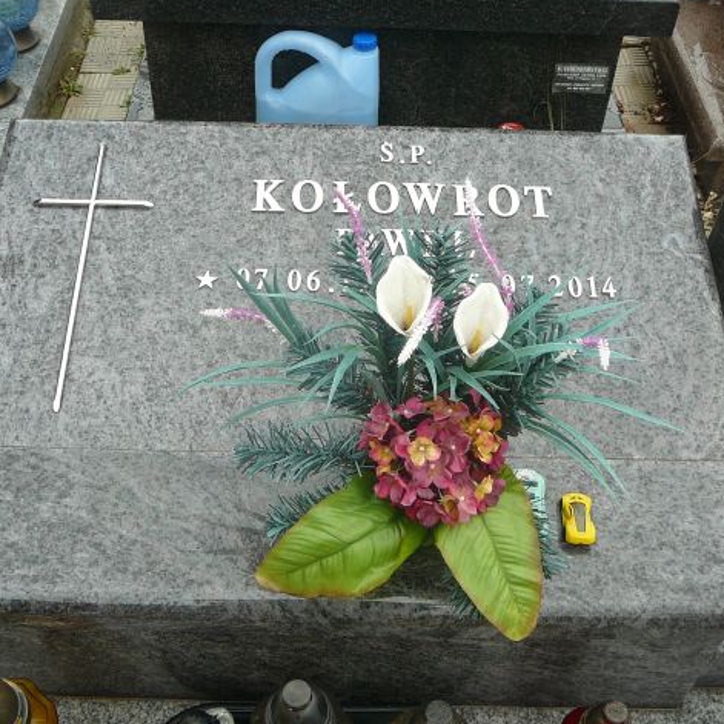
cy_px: 357
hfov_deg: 40.0
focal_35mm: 42
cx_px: 341
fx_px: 994
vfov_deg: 40.0
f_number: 2.8
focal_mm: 5.2
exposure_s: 1/80
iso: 80
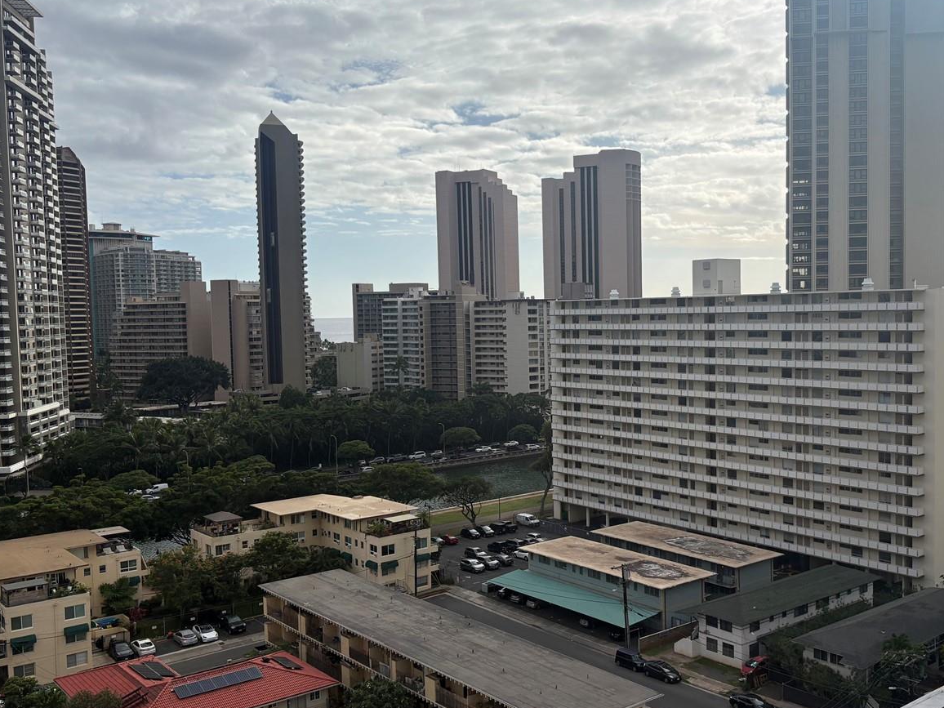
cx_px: 593
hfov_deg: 50.8
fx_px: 982
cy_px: 361
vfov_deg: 39.7
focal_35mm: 36
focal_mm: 5.96
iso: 50
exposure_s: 1/6993
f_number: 1.6
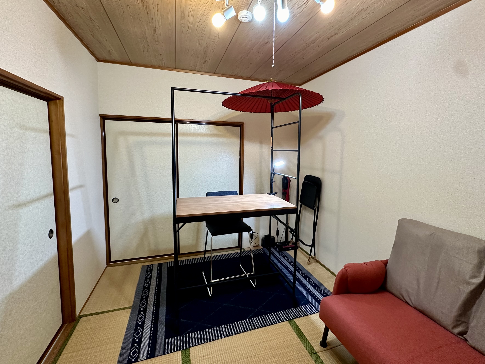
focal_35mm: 16
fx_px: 224
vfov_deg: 78.0
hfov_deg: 94.5
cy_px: 171
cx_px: 250
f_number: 2.2
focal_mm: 2.22
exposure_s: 1/50
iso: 320
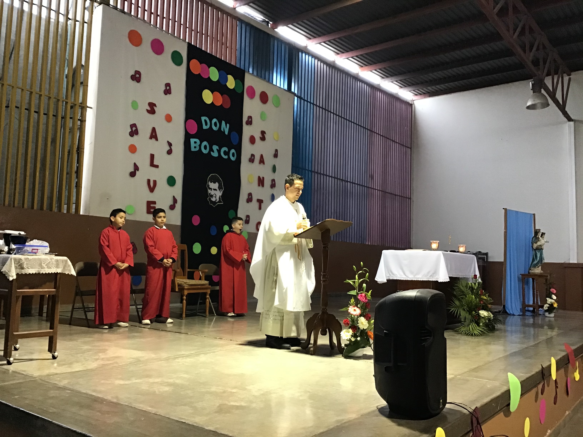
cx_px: 292
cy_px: 218
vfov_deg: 45.4
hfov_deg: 58.4
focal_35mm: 31
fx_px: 522
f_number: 2.4
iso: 125
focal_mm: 3.3
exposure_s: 1/30
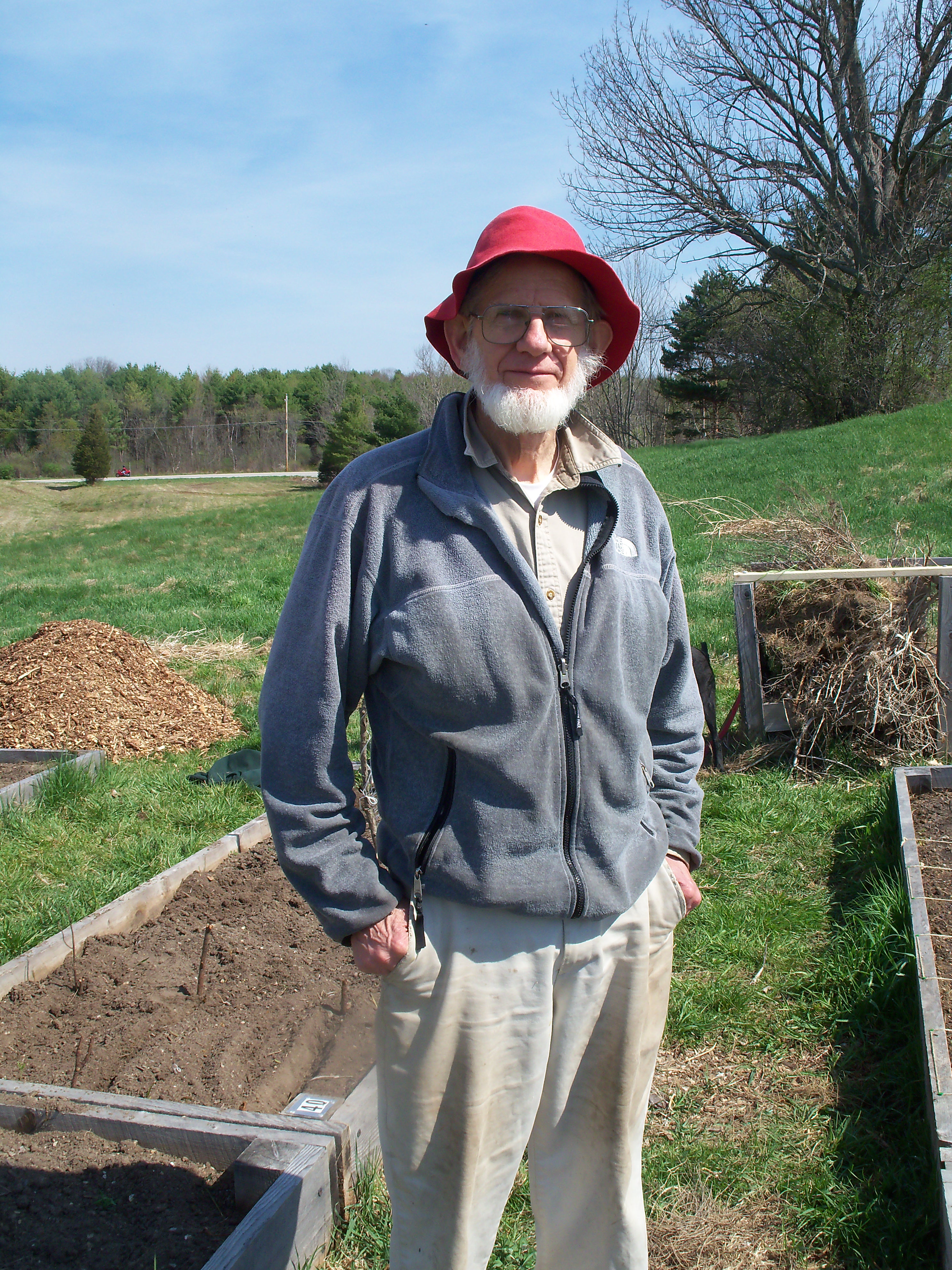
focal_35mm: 35
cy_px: 635
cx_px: 476
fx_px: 1283
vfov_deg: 52.6
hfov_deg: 40.7
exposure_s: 1/250
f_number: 5.5
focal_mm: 6.3
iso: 64
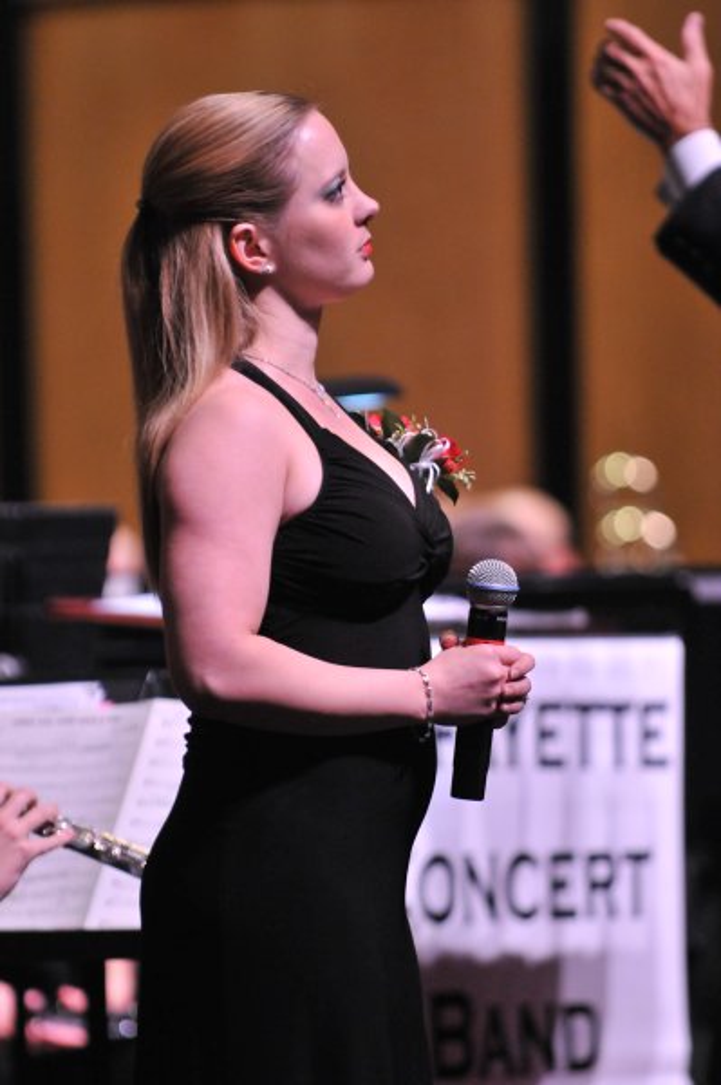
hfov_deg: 4.6
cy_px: 542
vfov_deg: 6.9
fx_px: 9027
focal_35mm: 300
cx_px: 360
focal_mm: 200
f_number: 2.8
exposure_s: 1/200
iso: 1600
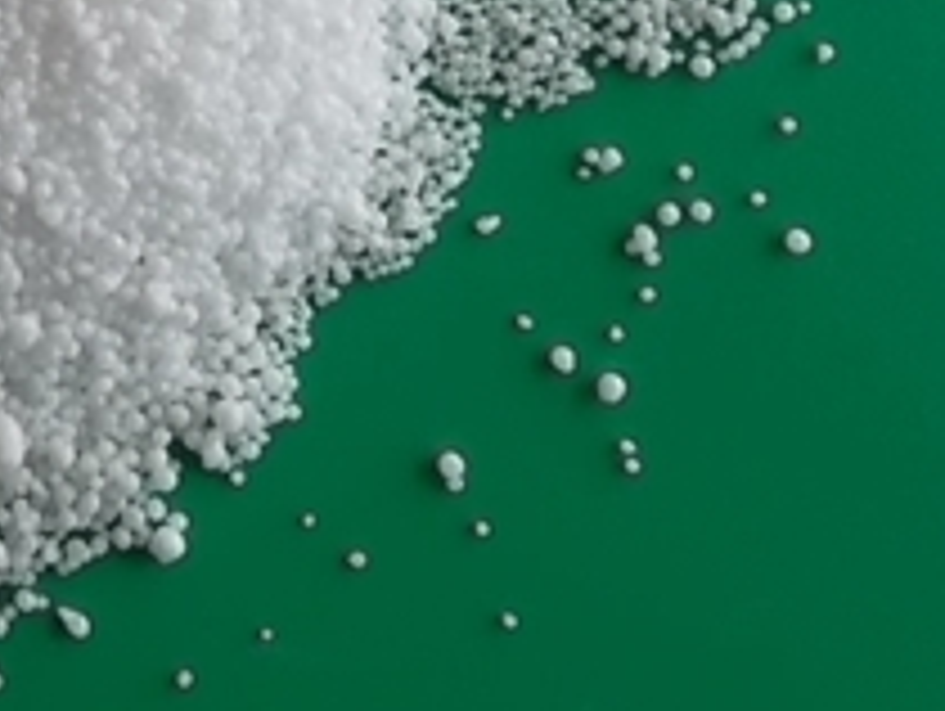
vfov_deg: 17.7
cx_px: -176
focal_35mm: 77
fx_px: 2104
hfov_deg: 23.3
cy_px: -270
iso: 80
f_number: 3.5
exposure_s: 1/210
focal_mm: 4.9
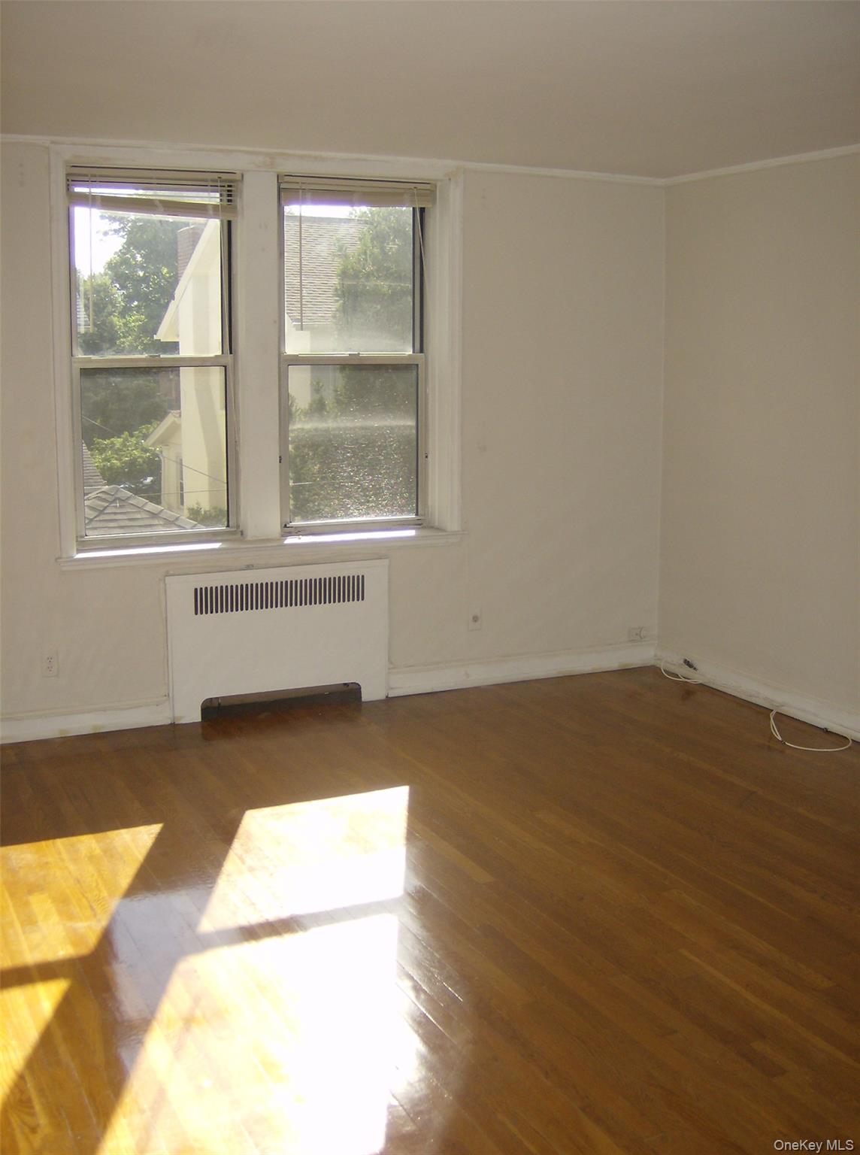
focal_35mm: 36
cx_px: 430
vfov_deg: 51.5
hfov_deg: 39.5
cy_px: 578
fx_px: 1198
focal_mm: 6
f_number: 2.8
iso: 100
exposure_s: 1/493
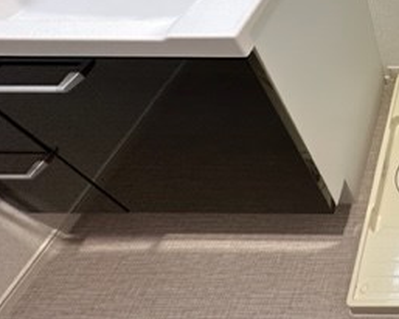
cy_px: -34
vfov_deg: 36.5
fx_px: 402
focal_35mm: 34
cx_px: 491
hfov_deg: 37.8
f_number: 2.2
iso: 250
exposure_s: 1/60
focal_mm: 2.22
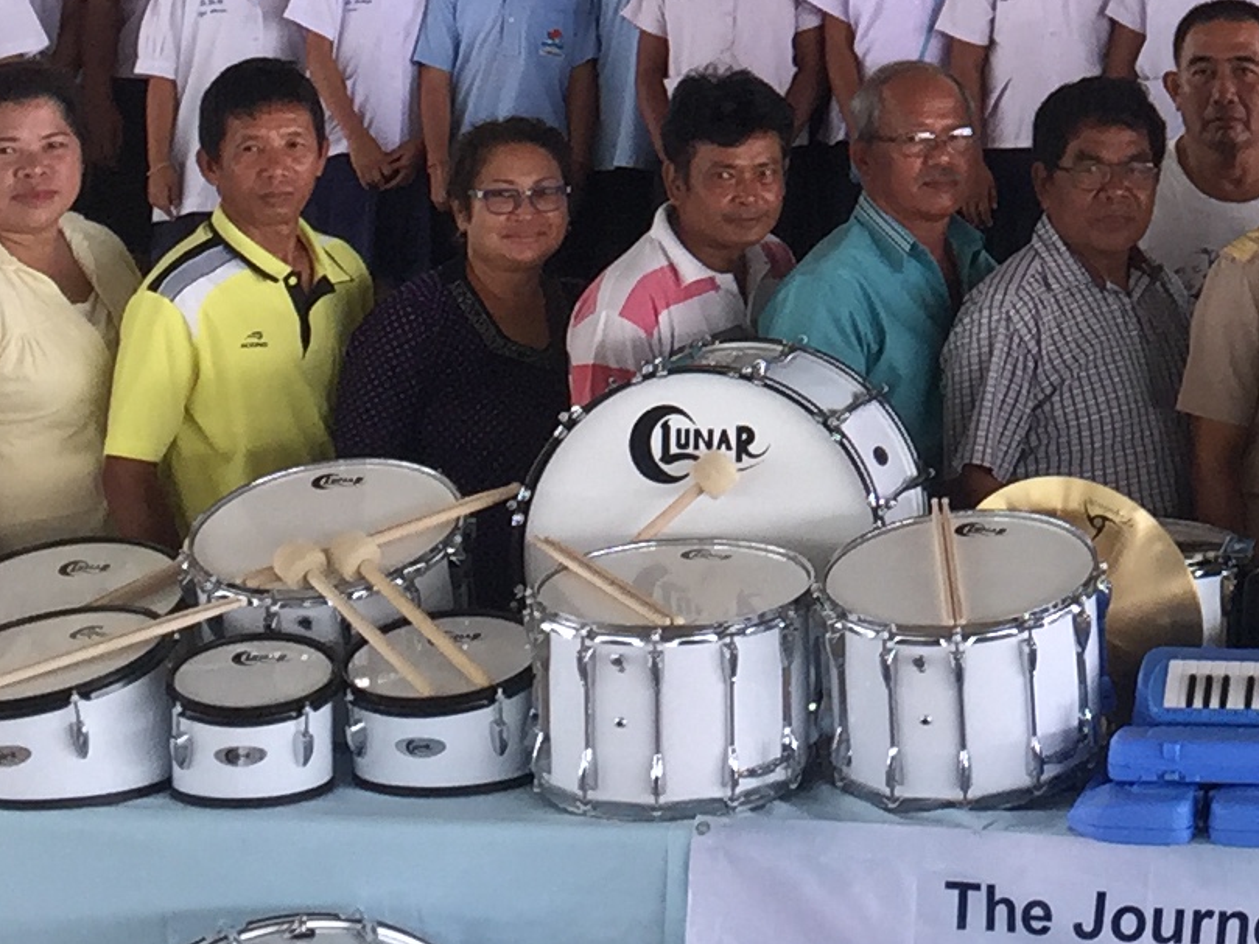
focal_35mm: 117
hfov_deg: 16.1
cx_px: 1558
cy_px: -271
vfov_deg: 12.3
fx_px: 4256
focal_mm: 4.15
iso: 50
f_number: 2.2
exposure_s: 1/100
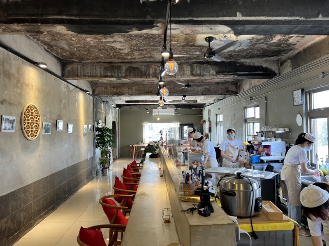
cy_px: 123
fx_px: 247
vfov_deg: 53.1
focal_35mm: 26
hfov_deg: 67.3
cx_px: 164
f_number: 1.5
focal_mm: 5.7
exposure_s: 1/120
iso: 125
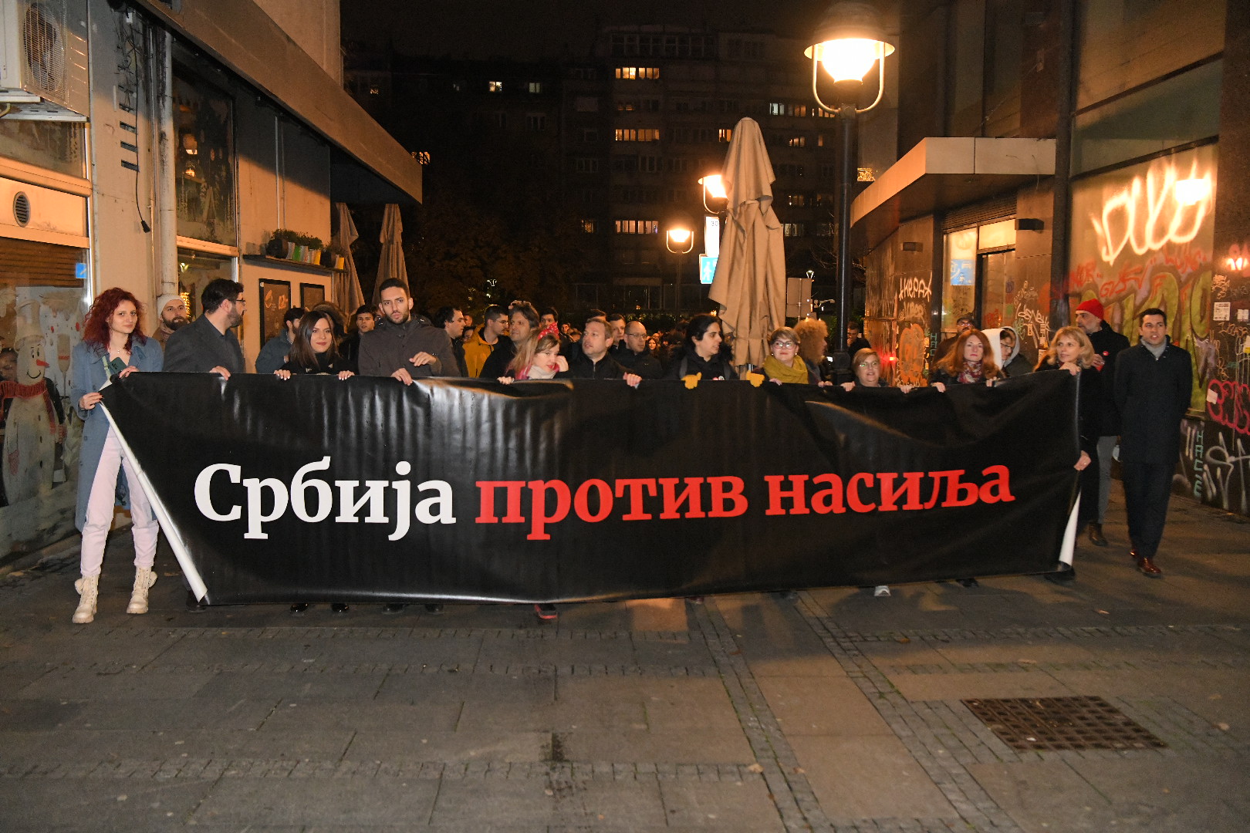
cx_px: 625
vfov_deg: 38.9
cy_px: 416
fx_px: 1180
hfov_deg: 55.8
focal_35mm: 34
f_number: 4
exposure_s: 1/250
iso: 10000
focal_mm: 34
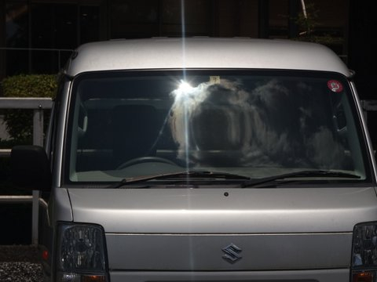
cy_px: 141
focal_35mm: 189
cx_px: 188
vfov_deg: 7.9
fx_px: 2058
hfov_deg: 10.5
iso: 80
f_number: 5.6
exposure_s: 1/800
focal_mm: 32.24
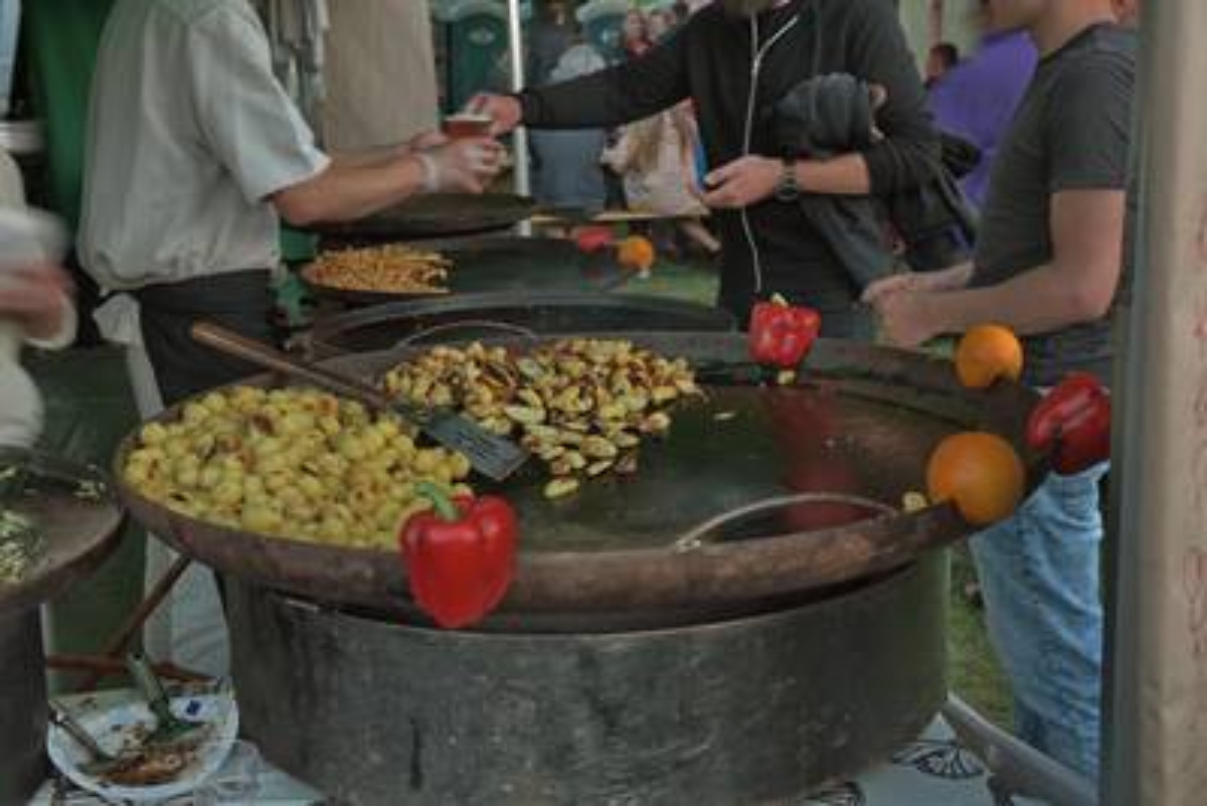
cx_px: 604
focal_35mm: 46
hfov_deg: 42.7
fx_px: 1543
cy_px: 403
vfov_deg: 29.3
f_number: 5.6
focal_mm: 46
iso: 320
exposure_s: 1/13
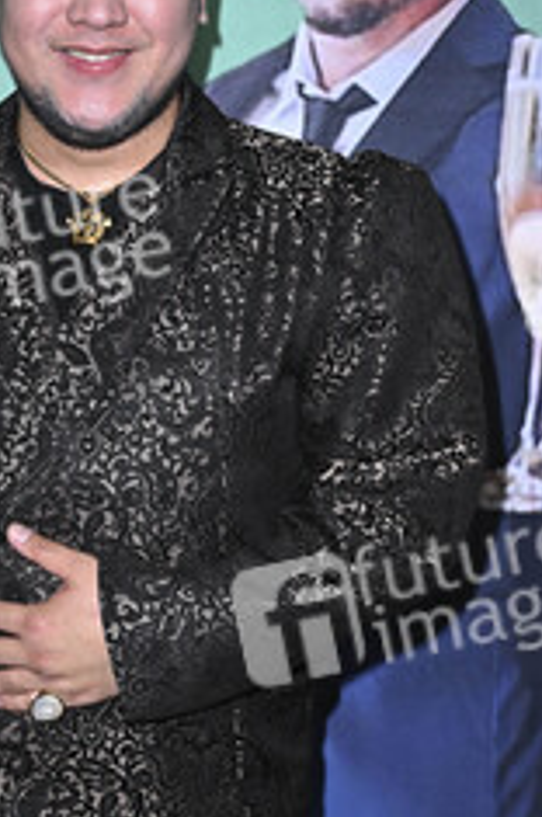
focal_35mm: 92
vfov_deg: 22.2
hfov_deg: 14.7
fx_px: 2084
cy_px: 431
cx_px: 94
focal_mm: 54
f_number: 5.6
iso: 1600
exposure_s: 1/200
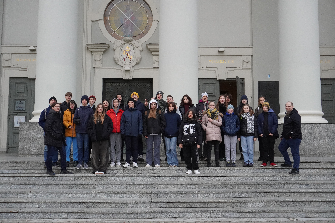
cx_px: 168
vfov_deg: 34.2
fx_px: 363
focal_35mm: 39
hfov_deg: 49.6
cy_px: 112
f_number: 7.1
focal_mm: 26
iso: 2000
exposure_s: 1/500
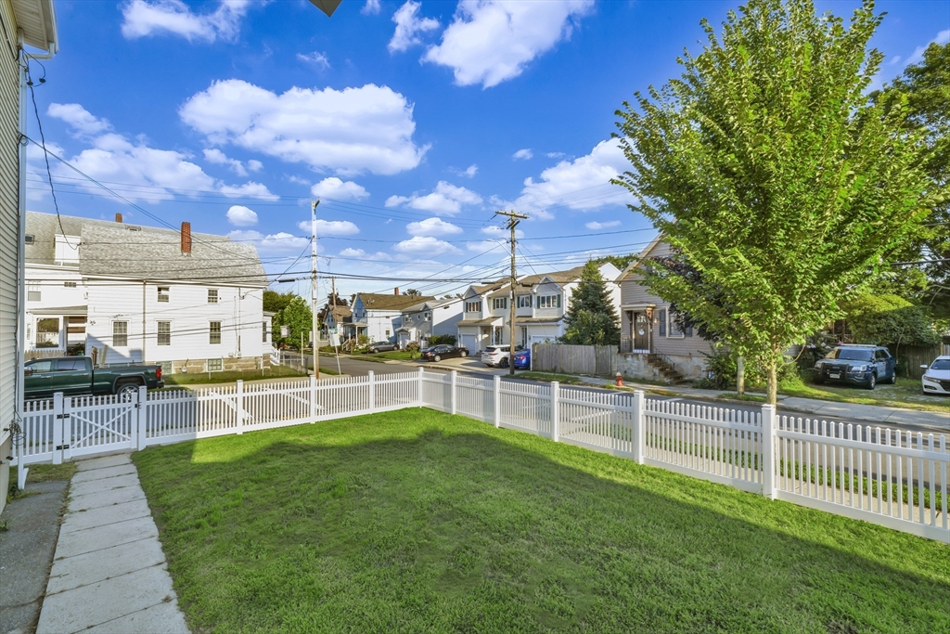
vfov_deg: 77.3
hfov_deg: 100.4
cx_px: 475
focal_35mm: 15
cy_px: 317
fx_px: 396
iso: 64
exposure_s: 1/30
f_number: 18
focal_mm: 15
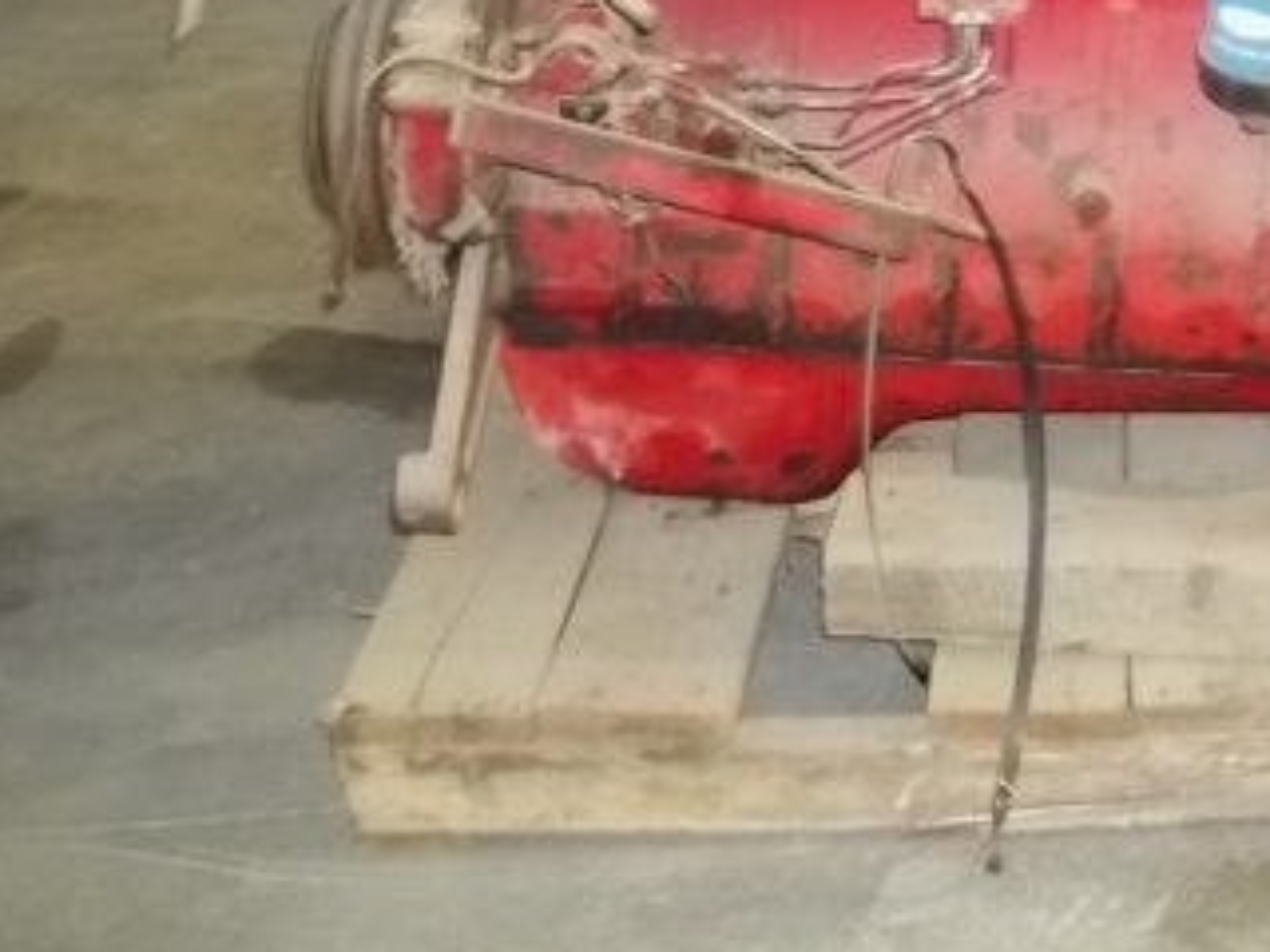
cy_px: 151
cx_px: 1107
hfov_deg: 30.9
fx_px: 2201
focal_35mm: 60
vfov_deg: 23.9
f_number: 2.9
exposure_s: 1/30
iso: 250
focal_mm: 5.7
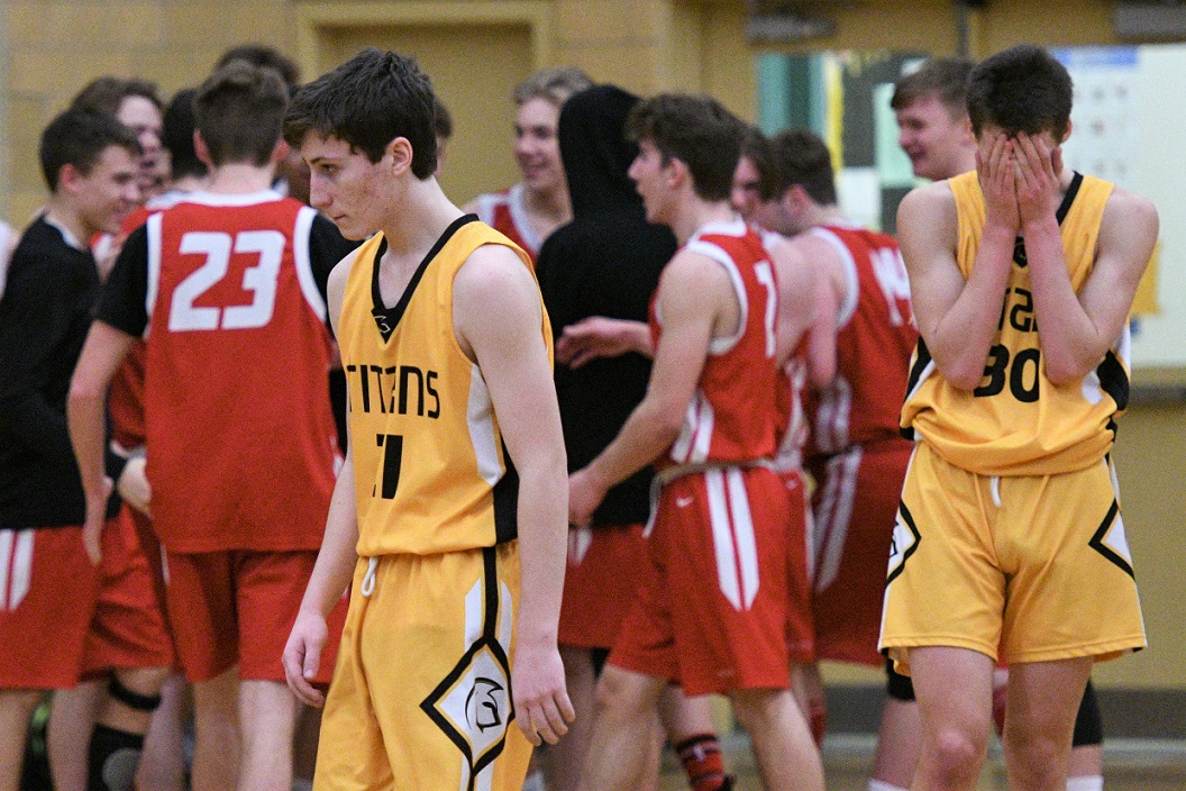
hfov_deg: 8.3
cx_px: 593
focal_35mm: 248
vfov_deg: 5.6
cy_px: 396
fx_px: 8153
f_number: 2.8
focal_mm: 165
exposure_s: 1/1000
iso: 10000
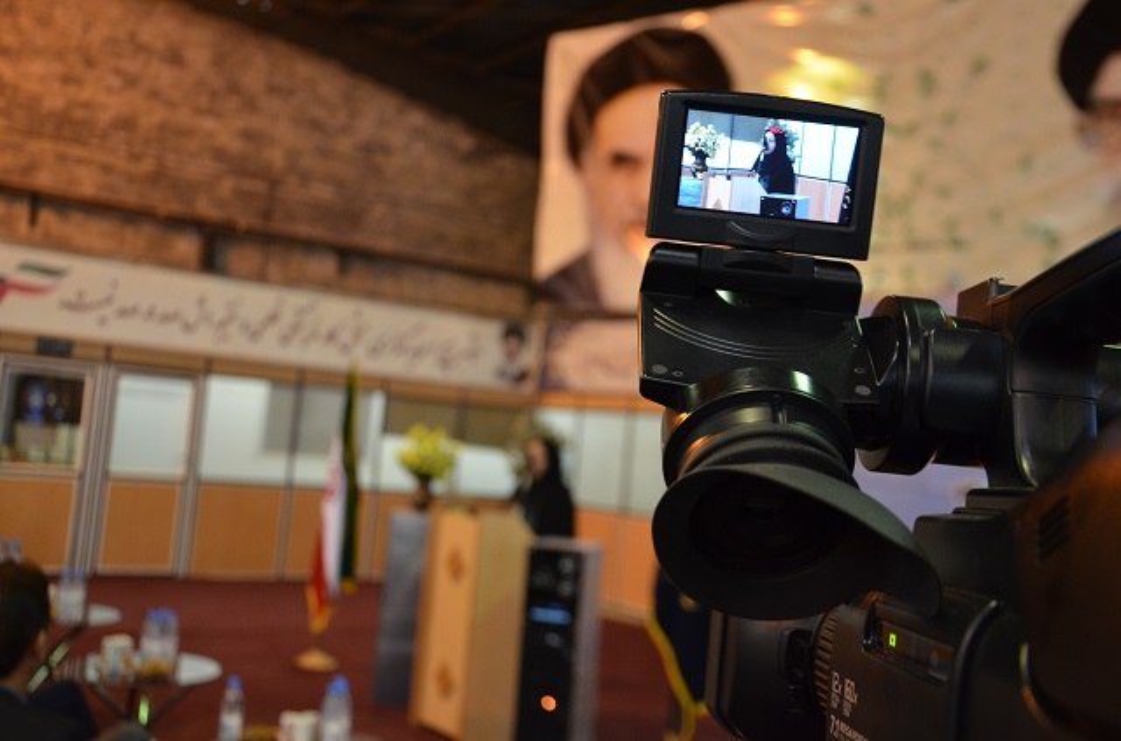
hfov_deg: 49.7
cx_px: 560
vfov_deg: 34.0
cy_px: 370
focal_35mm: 39
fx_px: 1211
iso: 1250
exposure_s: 1/30
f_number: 4
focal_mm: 26
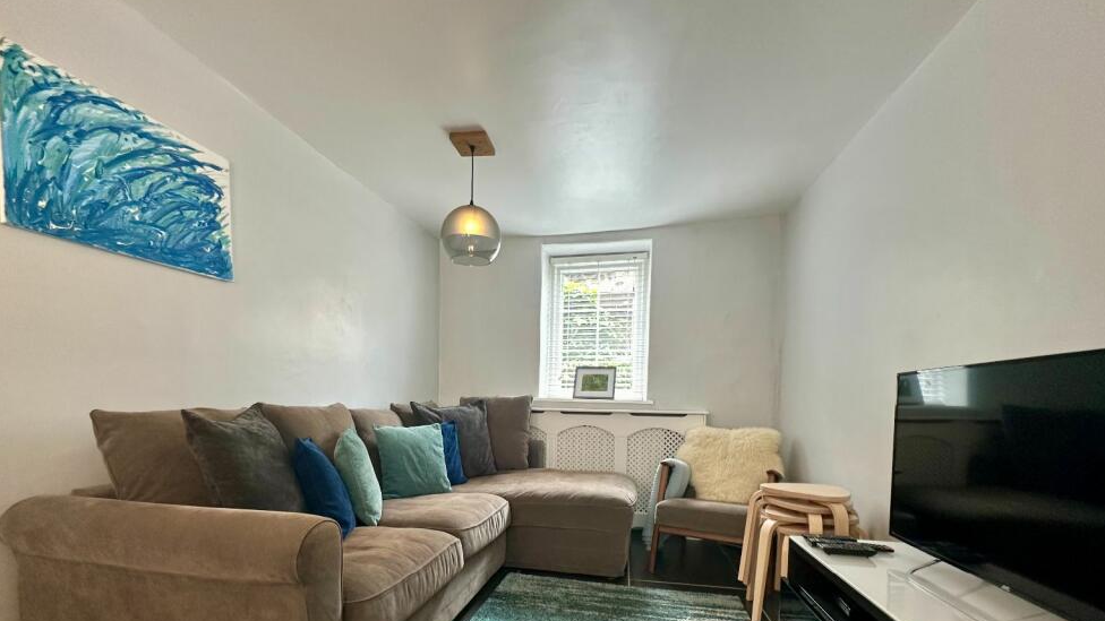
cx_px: 542
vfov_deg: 65.1
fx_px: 469
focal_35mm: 16
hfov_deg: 99.4
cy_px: 420
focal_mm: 2.22
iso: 160
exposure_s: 1/50
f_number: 2.2
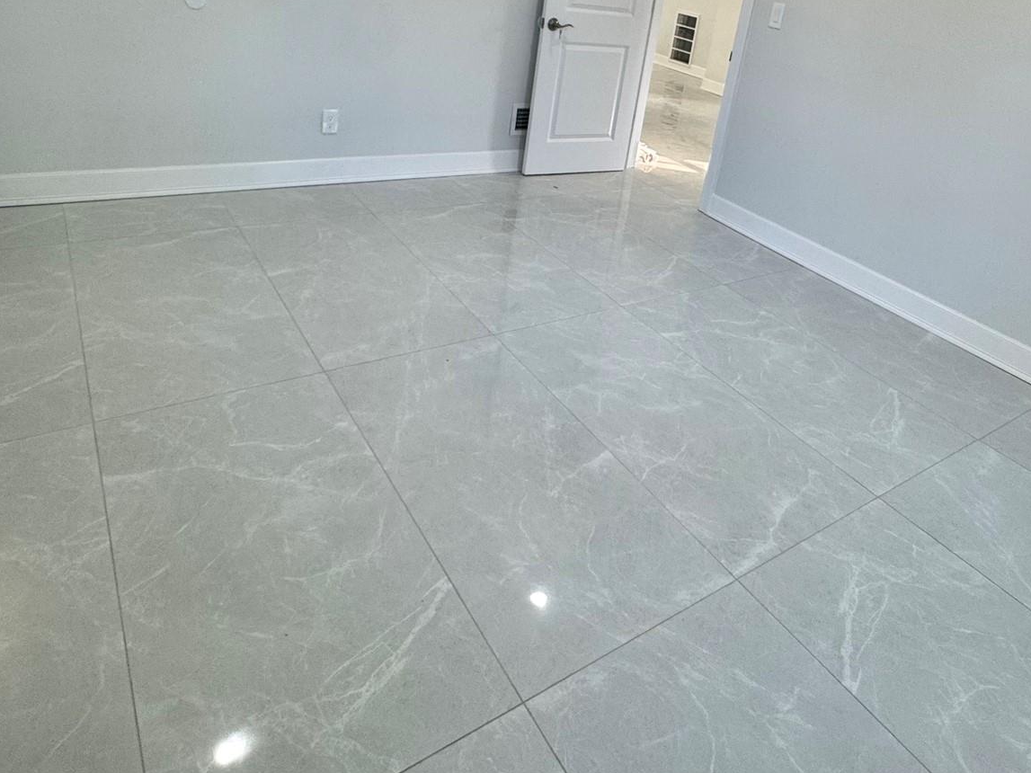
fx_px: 745
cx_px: 588
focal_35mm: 25
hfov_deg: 69.1
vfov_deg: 52.1
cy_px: 179
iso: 125
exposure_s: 1/120
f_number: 2.2
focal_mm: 2.22
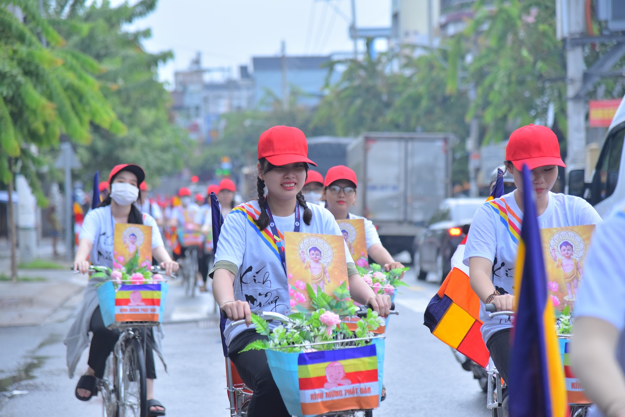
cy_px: 208
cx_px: 312
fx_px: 2083
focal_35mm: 120
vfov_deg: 11.4
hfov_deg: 17.1
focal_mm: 120
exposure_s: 1/640
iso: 500
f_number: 4.5
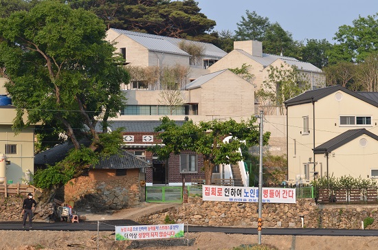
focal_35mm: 112
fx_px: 1179
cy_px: 125
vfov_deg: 12.1
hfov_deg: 18.2
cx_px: 189
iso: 100
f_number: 6.3
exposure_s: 1/250
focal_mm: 75
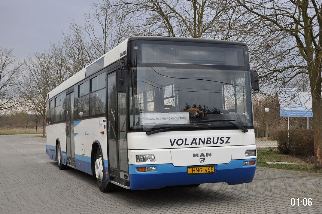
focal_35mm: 45
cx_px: 161
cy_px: 107
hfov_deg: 43.7
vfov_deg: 29.8
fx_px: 402
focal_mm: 30
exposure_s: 1/800
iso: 800
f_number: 4.2
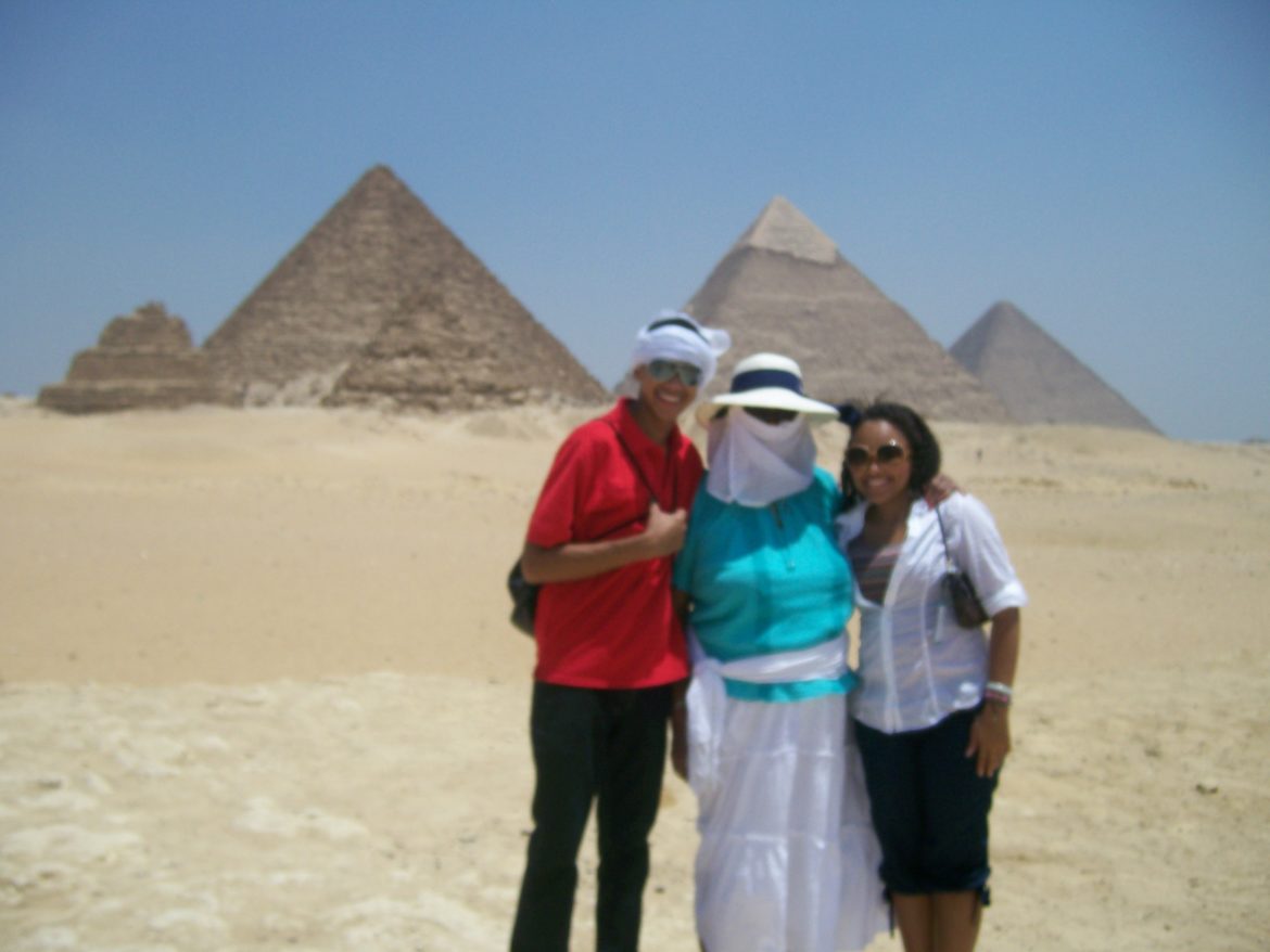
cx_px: 635
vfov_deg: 40.7
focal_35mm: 35
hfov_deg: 52.6
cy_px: 476
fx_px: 1284
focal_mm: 5.8
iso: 80
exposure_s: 1/411
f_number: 7.2
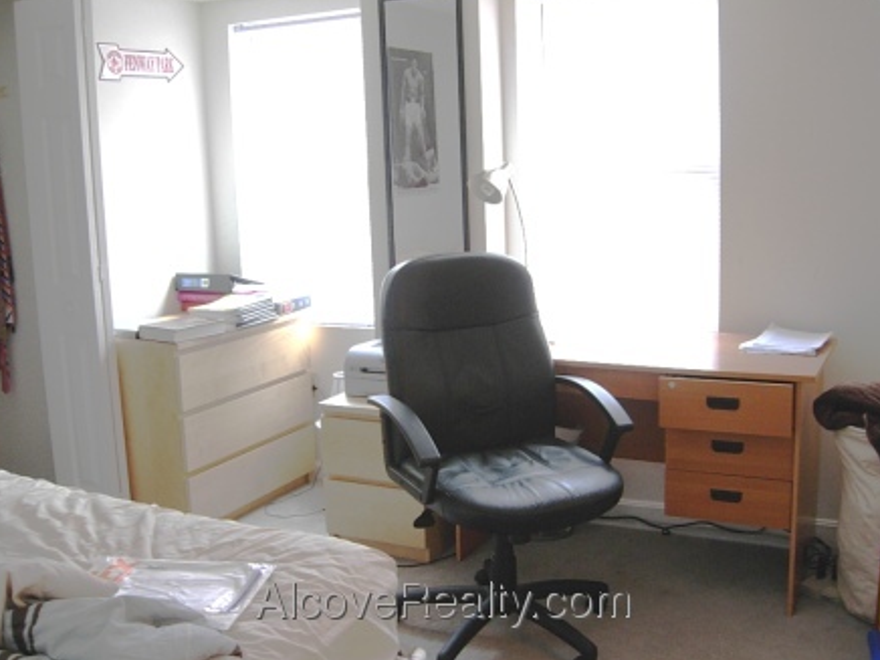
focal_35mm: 37
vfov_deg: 38.7
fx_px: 941
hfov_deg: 50.1
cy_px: 327
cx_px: 442
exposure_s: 1/9.5
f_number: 3.8
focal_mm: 7.5
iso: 100
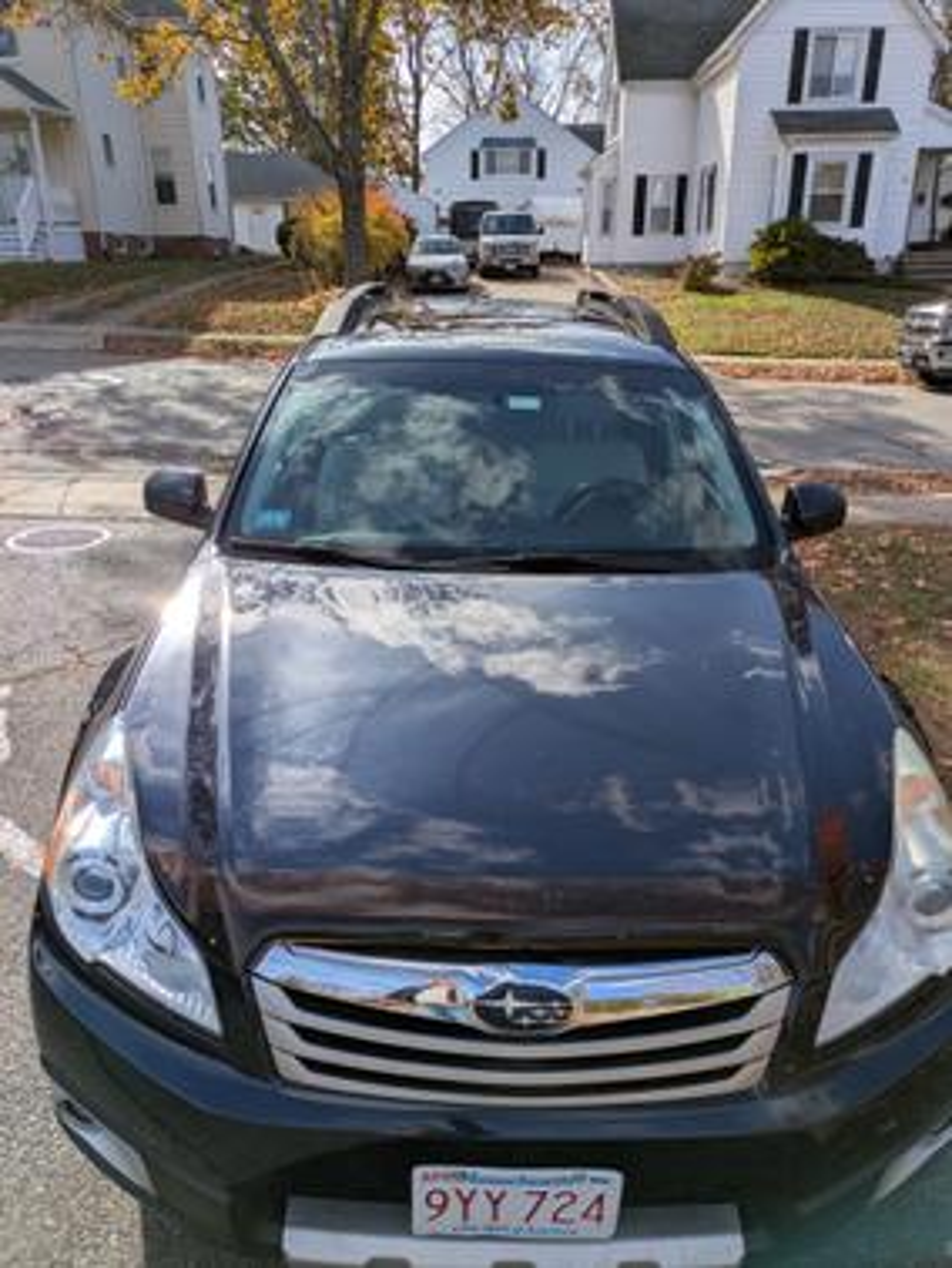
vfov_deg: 69.4
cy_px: 634
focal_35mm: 25
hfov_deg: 54.9
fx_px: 916
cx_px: 476
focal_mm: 5.43
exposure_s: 1/1692
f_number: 1.89
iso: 46
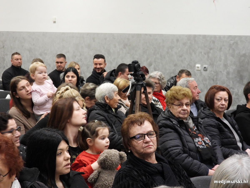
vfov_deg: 16.2
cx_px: 125
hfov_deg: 21.5
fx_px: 657
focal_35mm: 91
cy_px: 94
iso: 640
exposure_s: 1/15
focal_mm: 16.3
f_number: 3.5
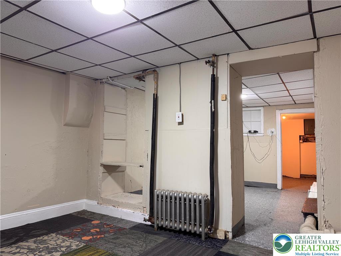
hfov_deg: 71.6
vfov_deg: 56.8
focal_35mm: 24
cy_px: 128
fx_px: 236
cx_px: 170
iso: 125
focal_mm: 6.76
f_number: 1.78
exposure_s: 1/60
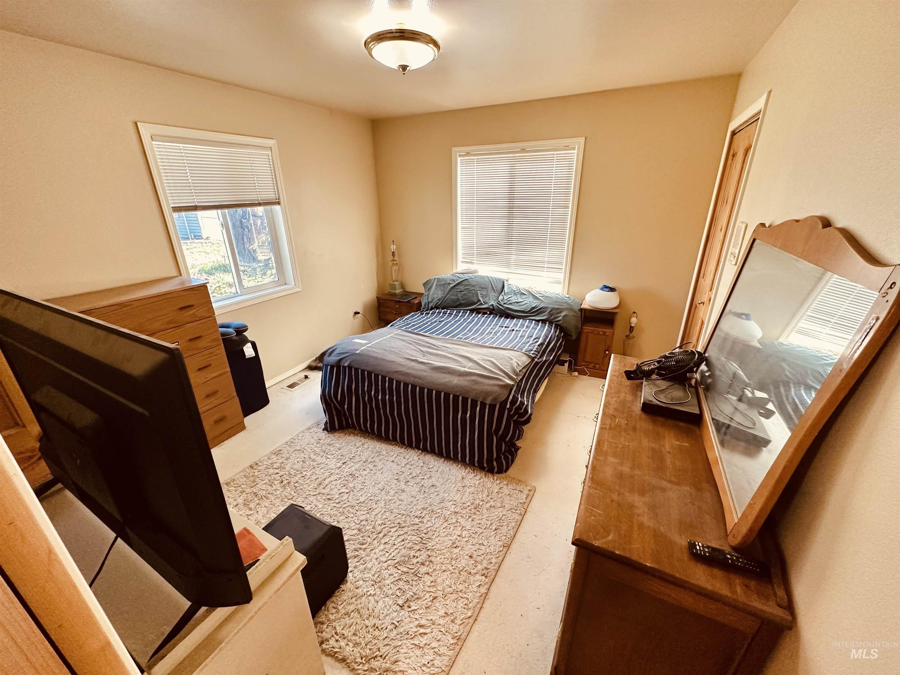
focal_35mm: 14
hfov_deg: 102.1
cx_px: 450
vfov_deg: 85.7
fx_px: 364
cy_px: 338
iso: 320
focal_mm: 2.22
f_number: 2.2
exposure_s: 1/120
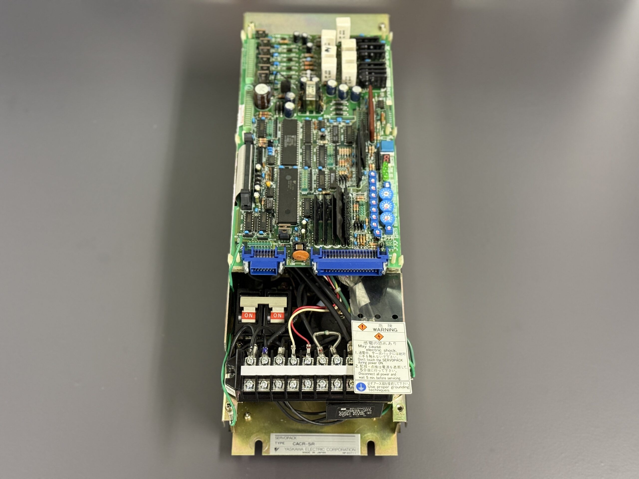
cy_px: 240
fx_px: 886
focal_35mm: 48
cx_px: 320
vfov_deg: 30.3
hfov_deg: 39.7
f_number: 1.78
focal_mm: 6.76
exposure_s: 1/40
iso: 320
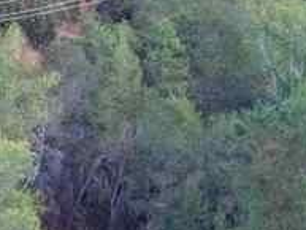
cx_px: 885
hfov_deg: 3.7
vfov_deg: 2.8
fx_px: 4617
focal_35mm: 522
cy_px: 842
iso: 2490
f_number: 2.8
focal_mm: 19.35
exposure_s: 1/8
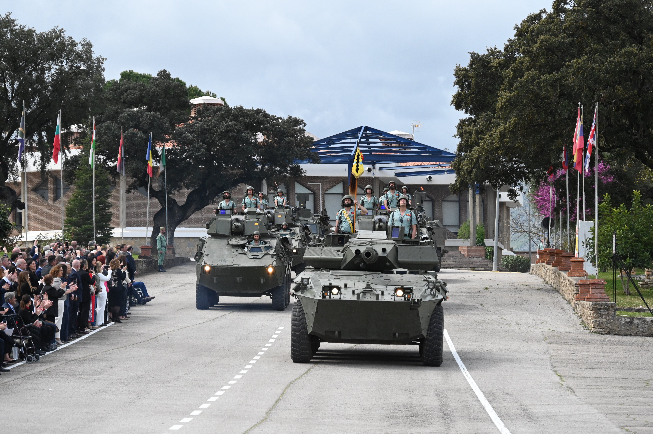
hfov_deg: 15.8
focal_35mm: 130
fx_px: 2356
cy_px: 217
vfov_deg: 10.5
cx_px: 326
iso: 3200
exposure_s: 1/8000
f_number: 6.3
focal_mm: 130
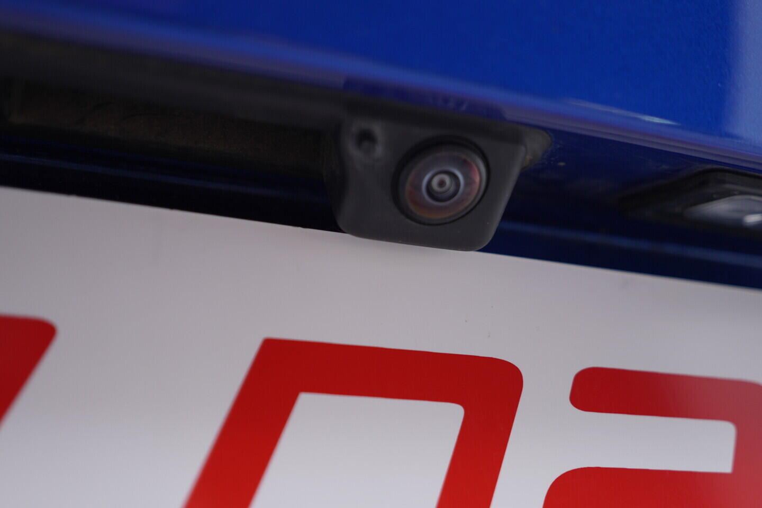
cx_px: 381
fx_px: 762
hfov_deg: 53.1
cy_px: 254
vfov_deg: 36.9
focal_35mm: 36
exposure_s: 1/40
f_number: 2.8
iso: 125
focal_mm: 24
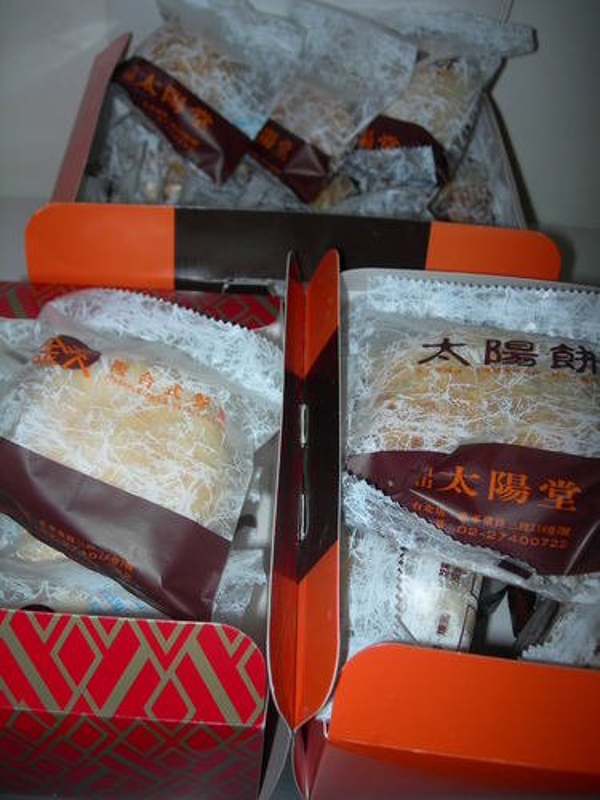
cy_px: 400
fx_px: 878
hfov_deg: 37.7
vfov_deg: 49.0
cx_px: 300
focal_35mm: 38
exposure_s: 1/60.1
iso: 50
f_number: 2.8
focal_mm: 7.8
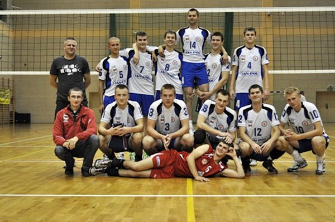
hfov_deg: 41.2
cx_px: 168
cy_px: 111
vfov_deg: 28.0
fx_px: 446
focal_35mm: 48
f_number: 4.8
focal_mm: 32
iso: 1600
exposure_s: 1/125
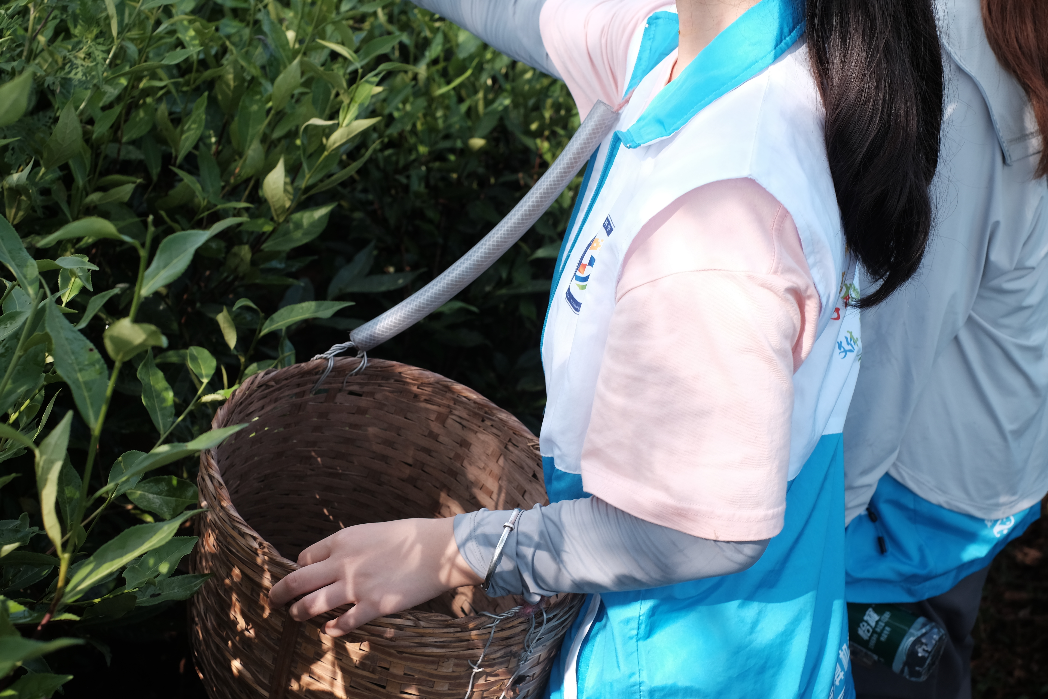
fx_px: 1543
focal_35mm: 53
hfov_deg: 37.5
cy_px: 350
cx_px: 524
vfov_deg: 25.5
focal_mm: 35
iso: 200
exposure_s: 1/170
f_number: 5.6
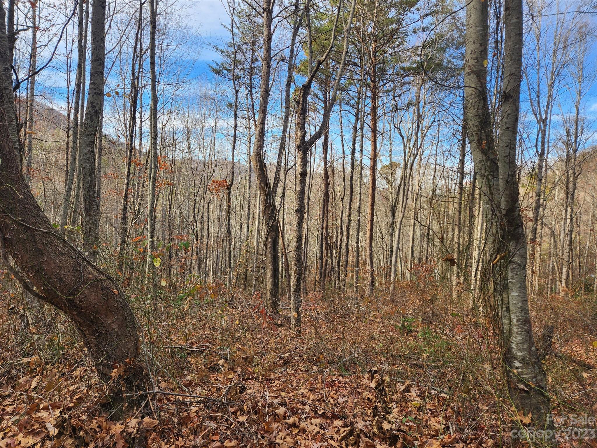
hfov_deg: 73.9
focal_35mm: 23
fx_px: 397
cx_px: 298
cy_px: 224
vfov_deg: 58.9
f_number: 1.8
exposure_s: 1/231
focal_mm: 5.4
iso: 20
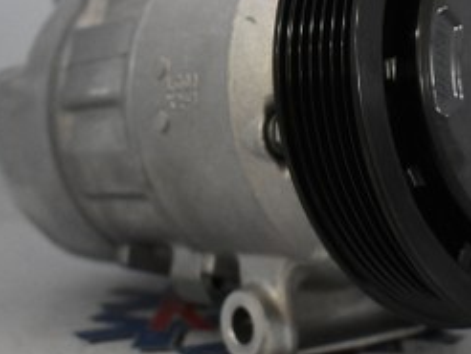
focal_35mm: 76
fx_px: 1029
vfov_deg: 19.2
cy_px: 40
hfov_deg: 25.7
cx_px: 287
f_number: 4
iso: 4500
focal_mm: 21.5
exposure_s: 1/60
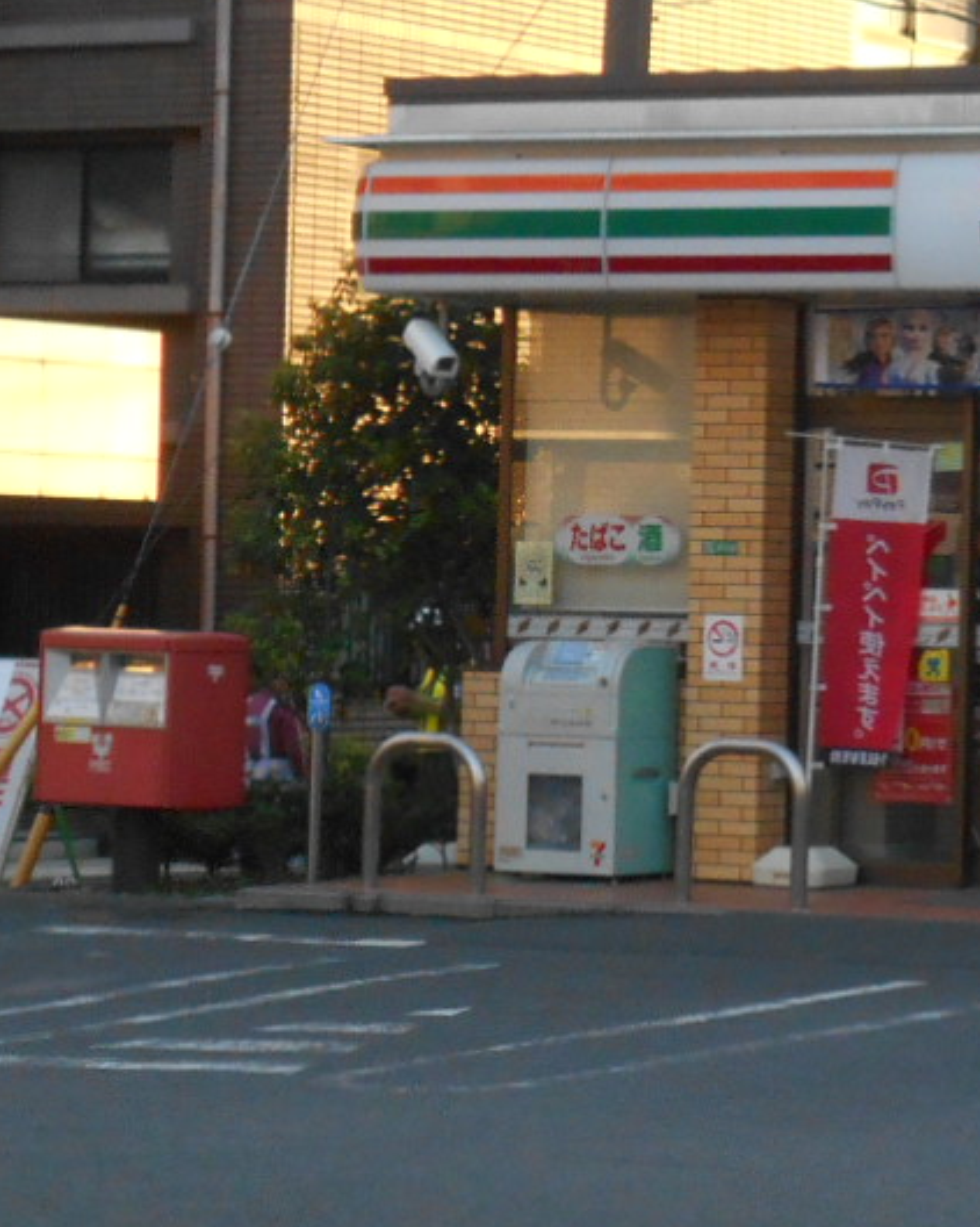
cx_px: 1498
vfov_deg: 13.0
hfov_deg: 10.1
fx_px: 5369
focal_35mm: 148
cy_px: 523
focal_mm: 8.8
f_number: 4.5
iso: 280
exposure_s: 1/250
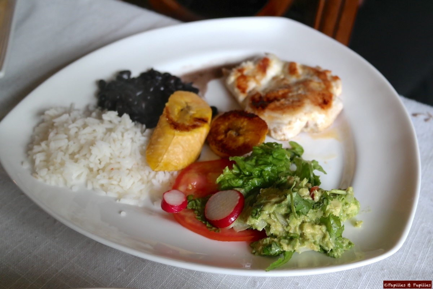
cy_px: 144
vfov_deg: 40.0
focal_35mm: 33
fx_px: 397
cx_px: 216
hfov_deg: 57.2
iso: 800
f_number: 3.5
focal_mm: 22
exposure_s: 1/40
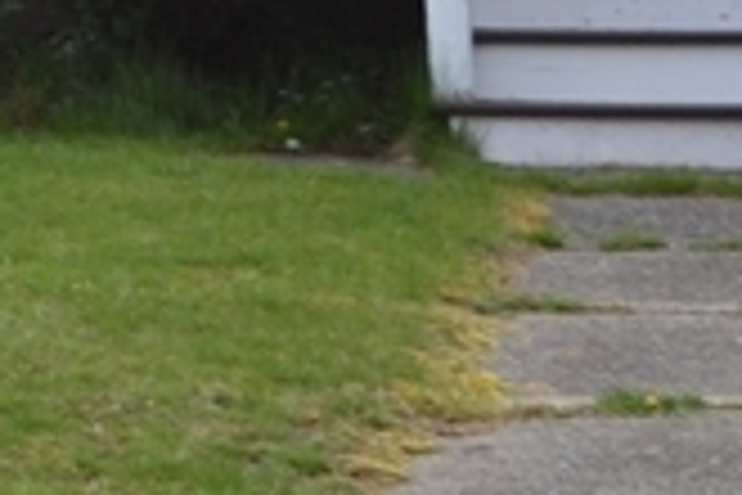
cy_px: -403
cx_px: -1187
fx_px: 6142
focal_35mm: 298
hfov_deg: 6.5
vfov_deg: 4.6
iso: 100
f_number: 5.6
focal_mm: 32
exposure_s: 1/125
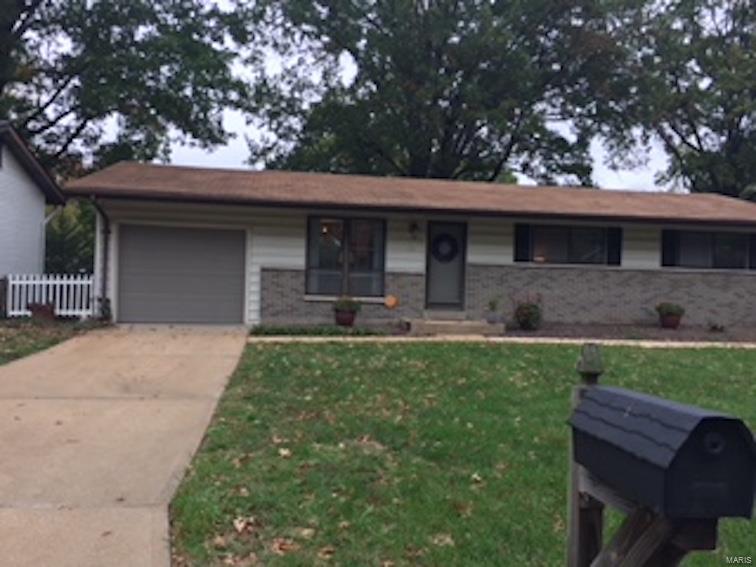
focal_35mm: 29
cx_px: 378
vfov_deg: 48.2
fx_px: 633
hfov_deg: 61.7
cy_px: 284
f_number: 2.2
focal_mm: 4.15
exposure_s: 1/130
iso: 32
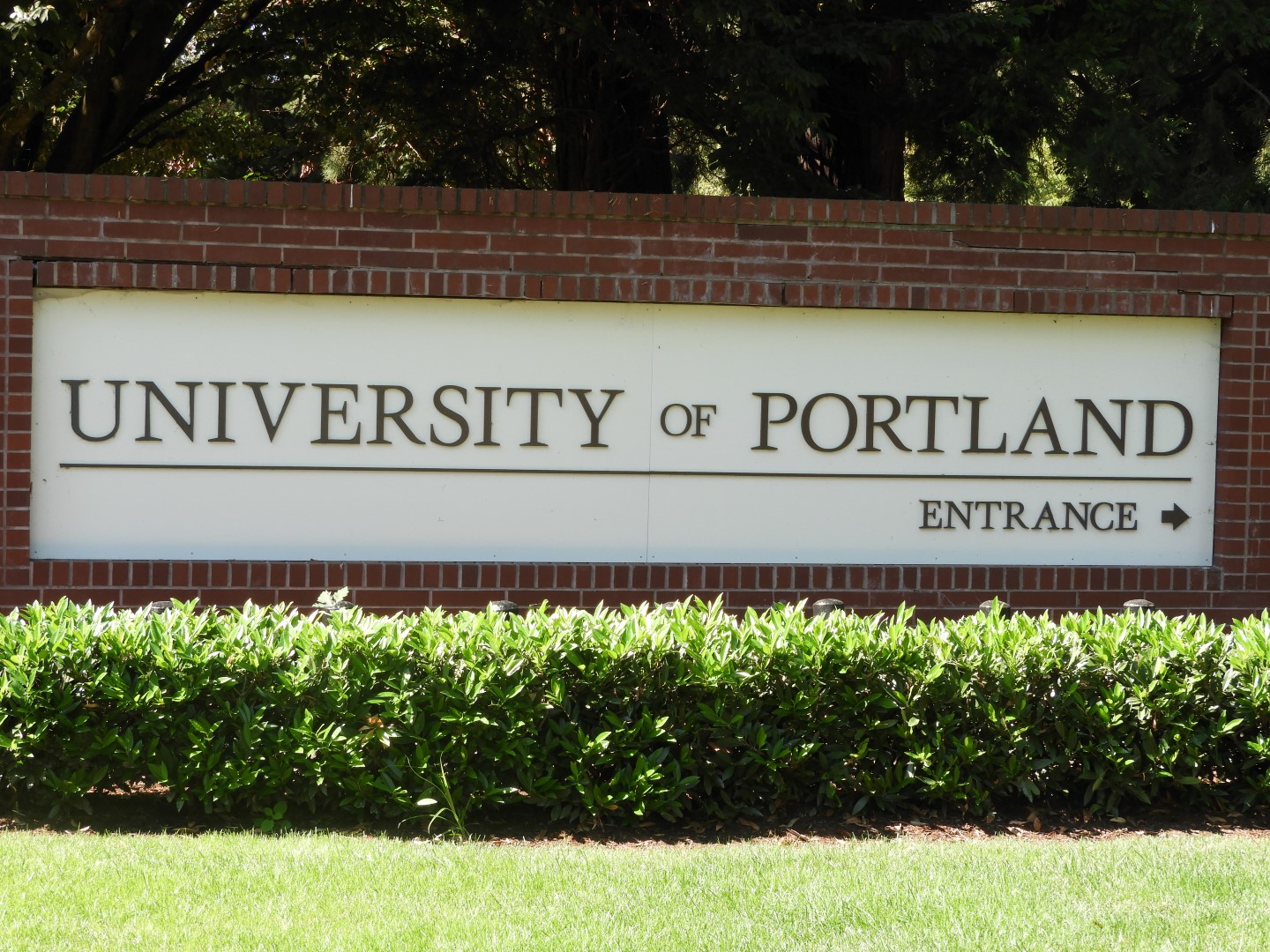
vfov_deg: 17.4
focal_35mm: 85
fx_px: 3119
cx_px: 635
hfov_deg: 23.0
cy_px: 476
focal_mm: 15.2
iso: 100
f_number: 4.5
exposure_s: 1/125
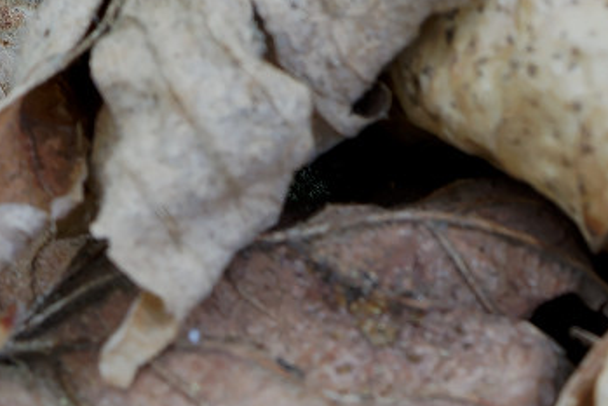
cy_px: -477
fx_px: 8921
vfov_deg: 2.6
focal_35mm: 528
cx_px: 57
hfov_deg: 3.9
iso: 250
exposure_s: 1/15
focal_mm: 90
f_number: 9
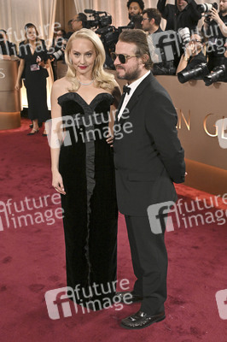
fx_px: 398
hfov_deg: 31.8
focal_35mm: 42
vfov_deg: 46.4
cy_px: 171
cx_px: 114
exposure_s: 1/320
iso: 2500
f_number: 5.6
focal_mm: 42
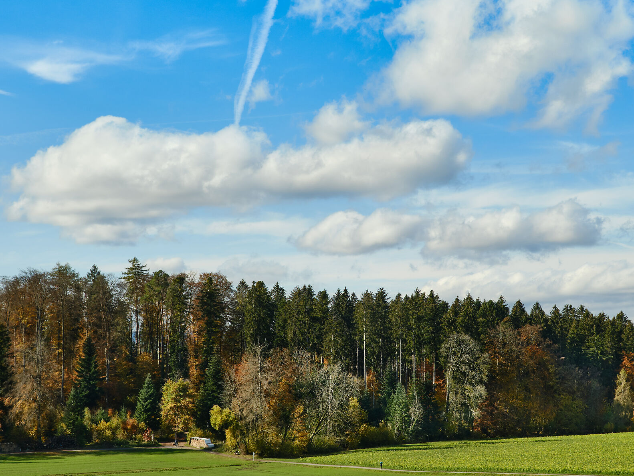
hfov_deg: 27.7
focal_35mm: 70
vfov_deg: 21.0
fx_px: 1282
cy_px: 239
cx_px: 369
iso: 160
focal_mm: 32
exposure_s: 1/500
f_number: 7.1
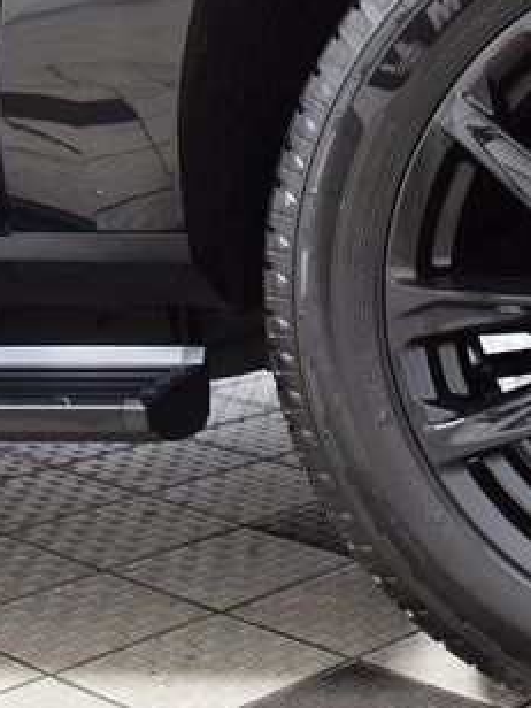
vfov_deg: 26.9
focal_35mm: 72
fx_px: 1473
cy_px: 259
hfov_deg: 18.7
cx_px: 722
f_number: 4
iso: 1600
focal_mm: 24
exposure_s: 1/15
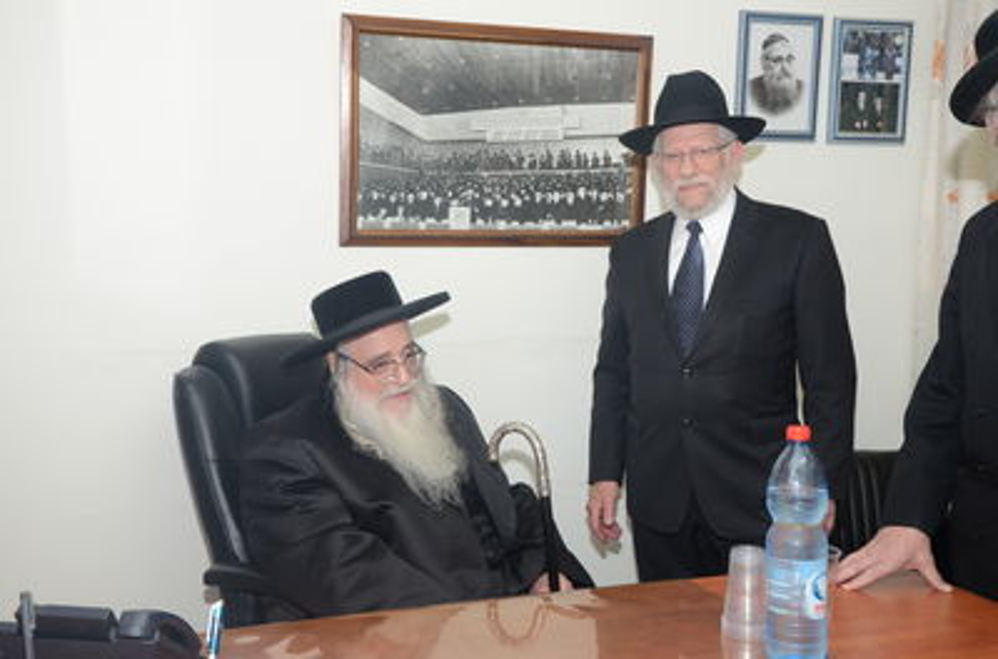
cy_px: 330
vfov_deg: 29.7
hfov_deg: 43.7
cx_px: 499
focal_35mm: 45
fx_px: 1244
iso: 1250
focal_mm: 30
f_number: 7.1
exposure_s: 1/160
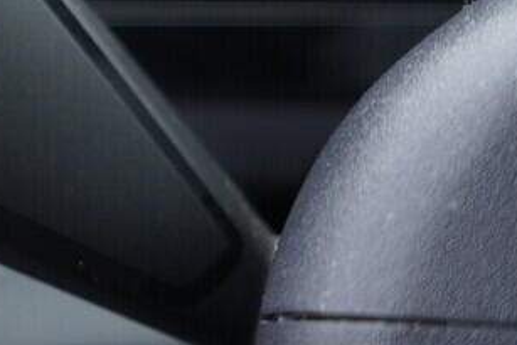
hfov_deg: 15.7
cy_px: -104
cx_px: -266
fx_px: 1724
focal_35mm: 120
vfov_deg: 11.2
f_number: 2.8
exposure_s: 1/40
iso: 250
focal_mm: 24
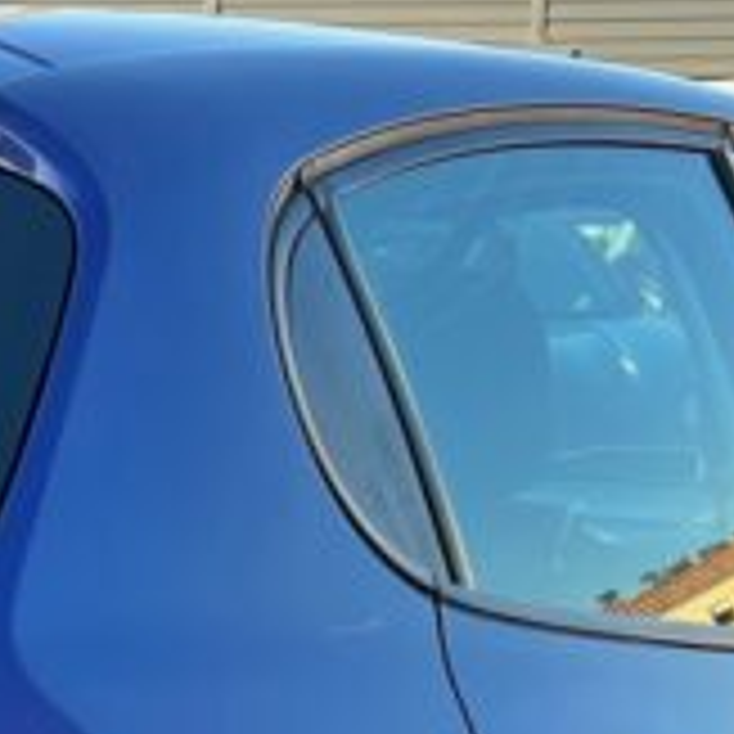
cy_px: 1148
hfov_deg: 14.9
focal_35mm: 113
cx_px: -153
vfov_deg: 14.3
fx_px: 2711
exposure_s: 1/340
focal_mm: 5.7
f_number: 1.5
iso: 50
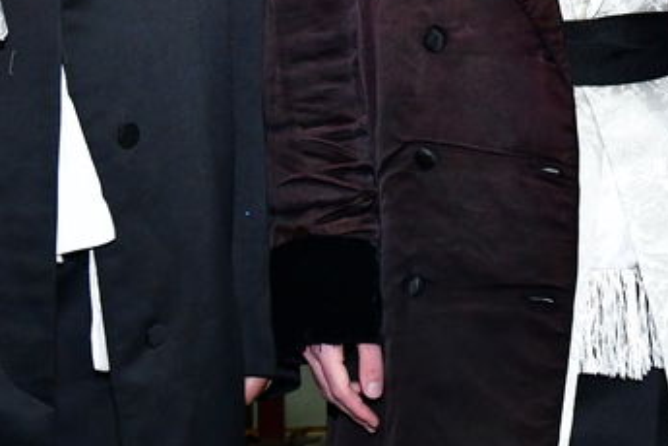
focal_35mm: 142
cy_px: -195
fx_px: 2635
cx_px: 548
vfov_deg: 9.4
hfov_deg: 14.4
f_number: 5.6
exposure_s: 1/100
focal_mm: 35
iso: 4000
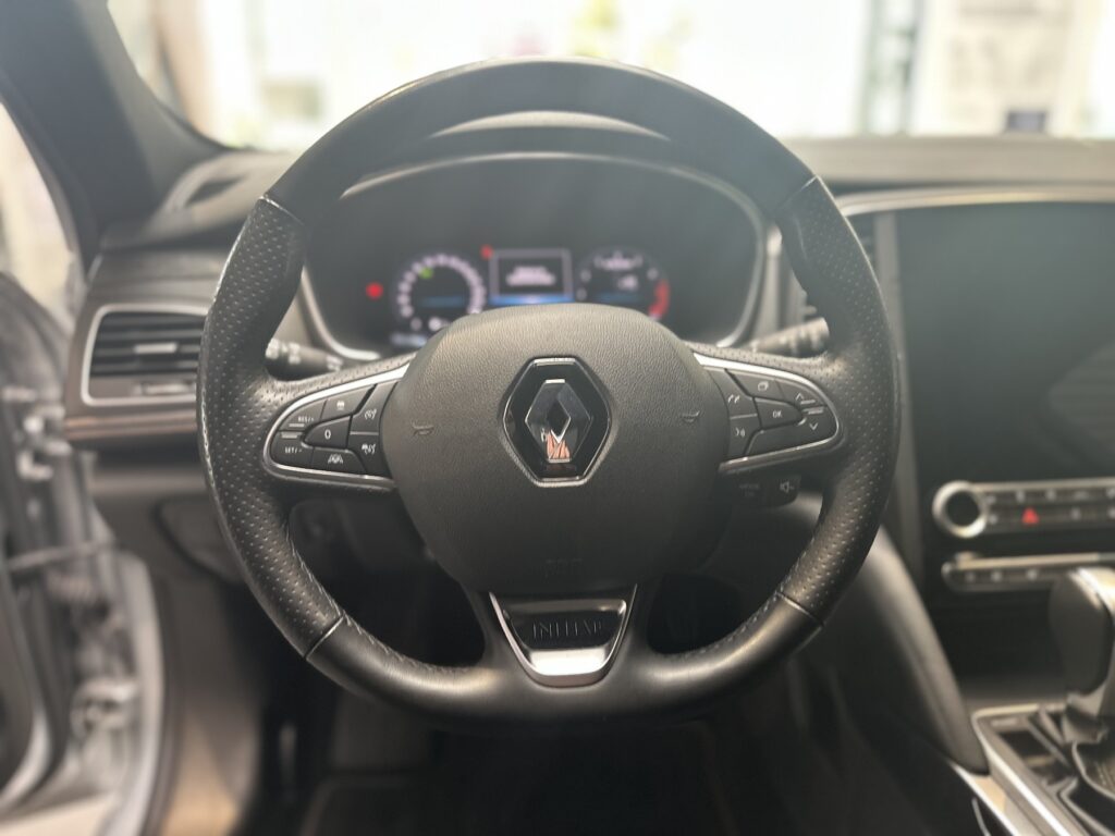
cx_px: 558
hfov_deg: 71.6
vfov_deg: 56.8
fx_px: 773
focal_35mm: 24
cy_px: 418
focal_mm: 6.86
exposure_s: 1/121
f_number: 1.78
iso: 200
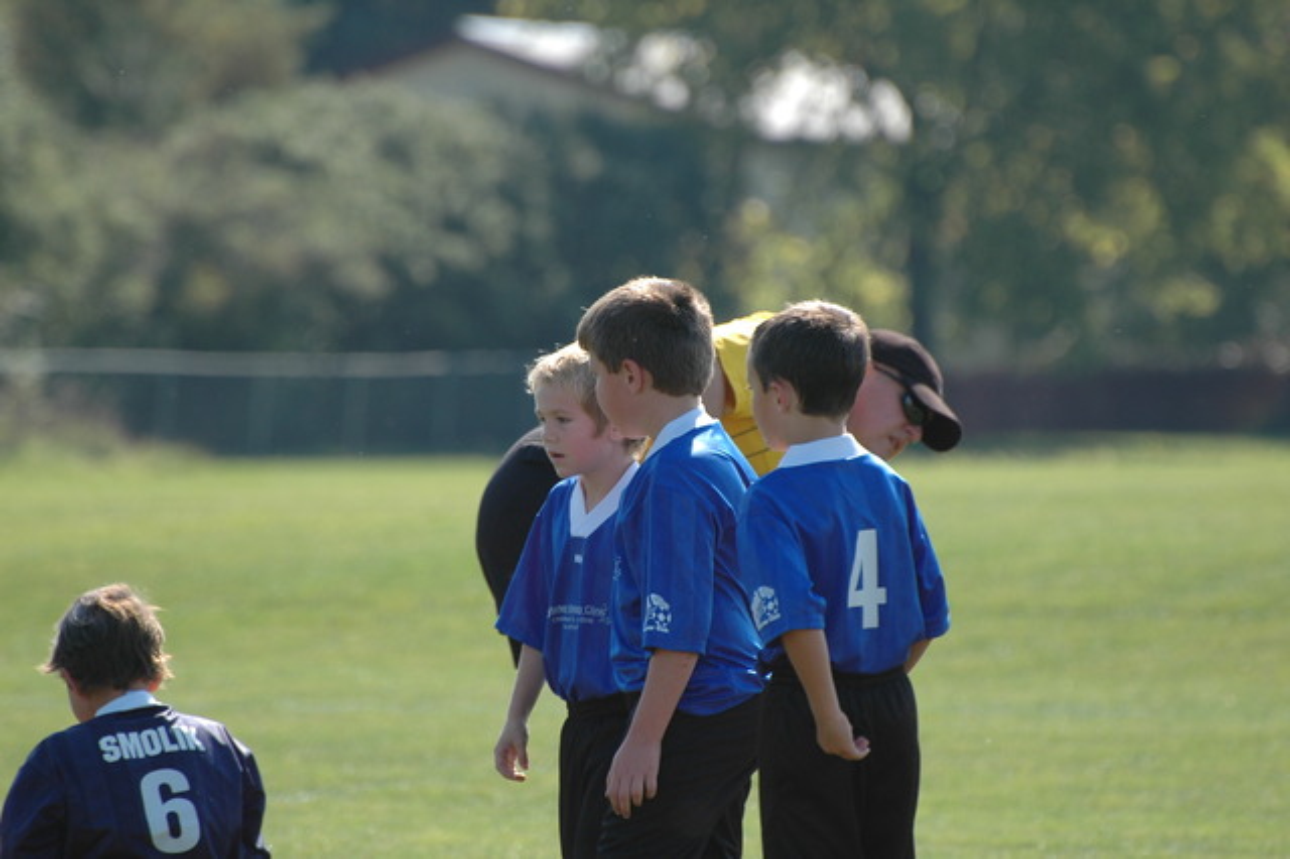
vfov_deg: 3.1
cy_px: 430
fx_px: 16116
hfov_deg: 4.6
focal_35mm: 450
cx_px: 645
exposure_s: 1/400
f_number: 5.6
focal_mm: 300
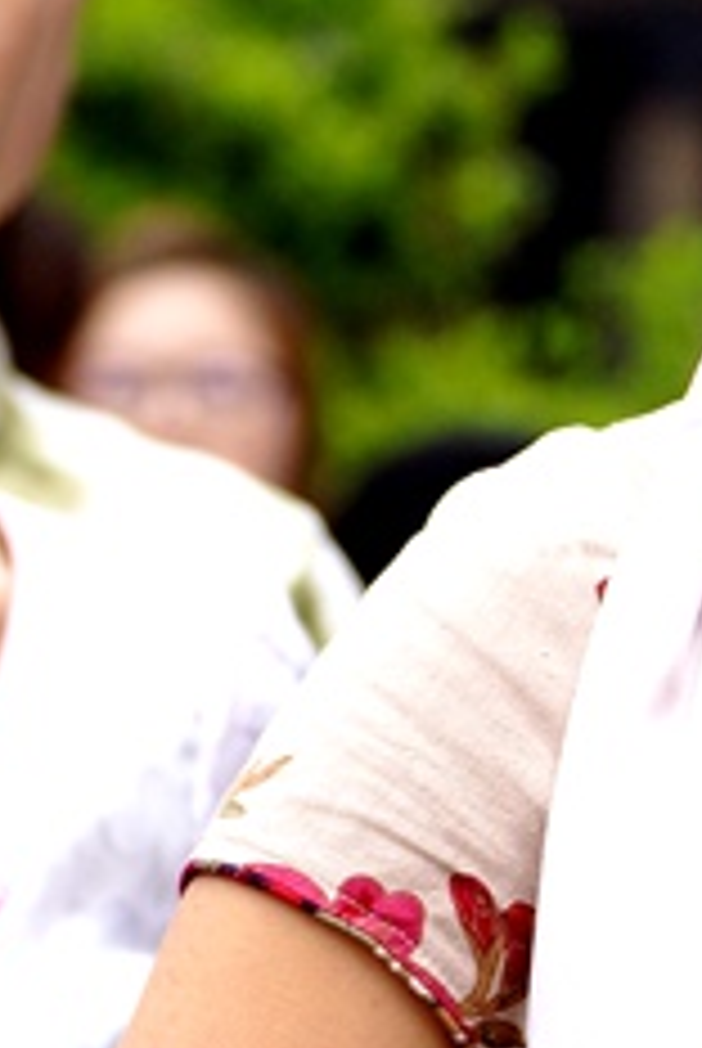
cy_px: 639
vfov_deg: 3.0
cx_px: 1256
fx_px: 20238
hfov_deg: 2.0
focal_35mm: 694
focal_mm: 120
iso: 200
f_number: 5.6
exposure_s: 1/250
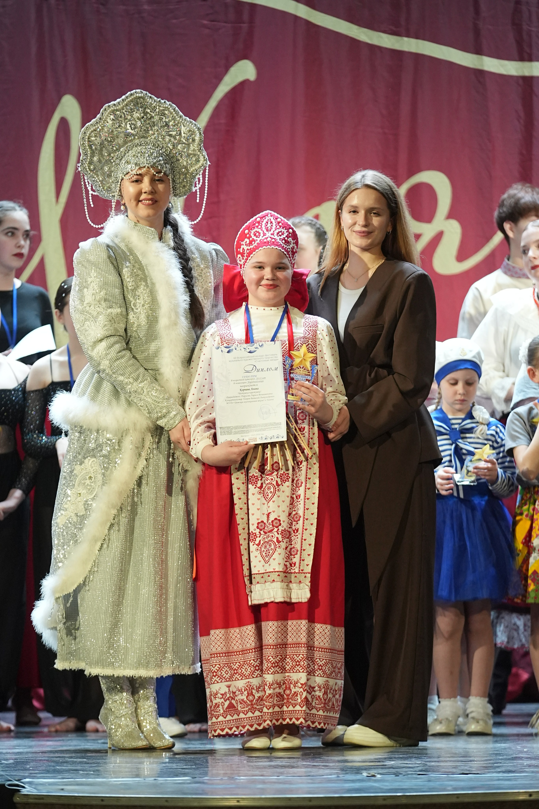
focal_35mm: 273
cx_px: 270
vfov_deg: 7.5
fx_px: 6131
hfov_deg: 5.0
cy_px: 404
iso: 2500
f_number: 2.8
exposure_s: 1/400
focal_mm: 182
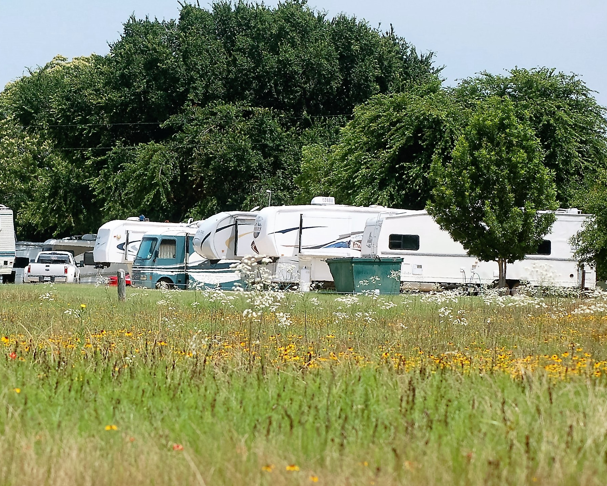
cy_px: 274
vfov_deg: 7.0
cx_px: 173
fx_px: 3966
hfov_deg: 8.7
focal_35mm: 221
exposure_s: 1/800
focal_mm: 95
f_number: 7.1
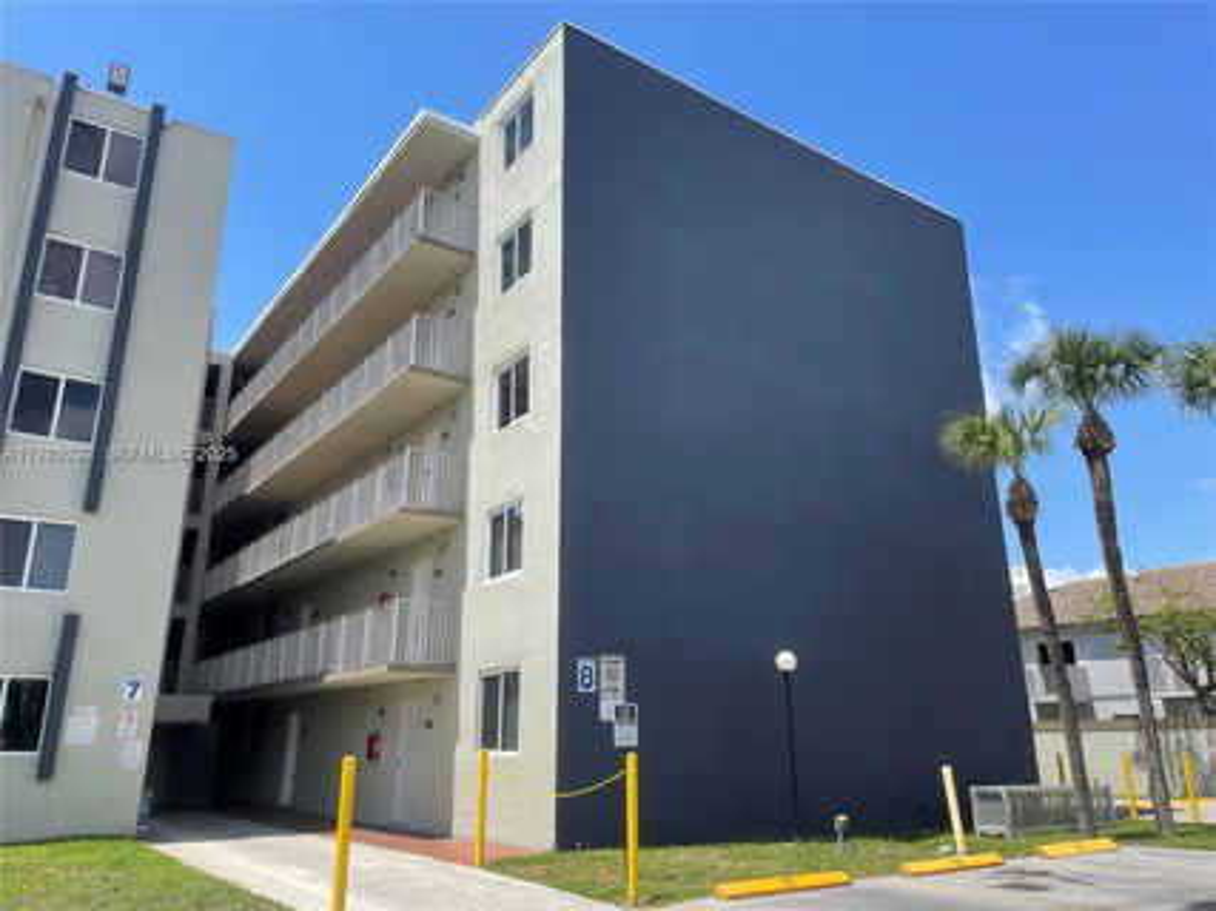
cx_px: 608
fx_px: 913
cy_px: 456
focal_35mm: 26
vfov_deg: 53.0
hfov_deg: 67.3
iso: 32
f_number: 1.6
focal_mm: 4.2
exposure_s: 1/2564
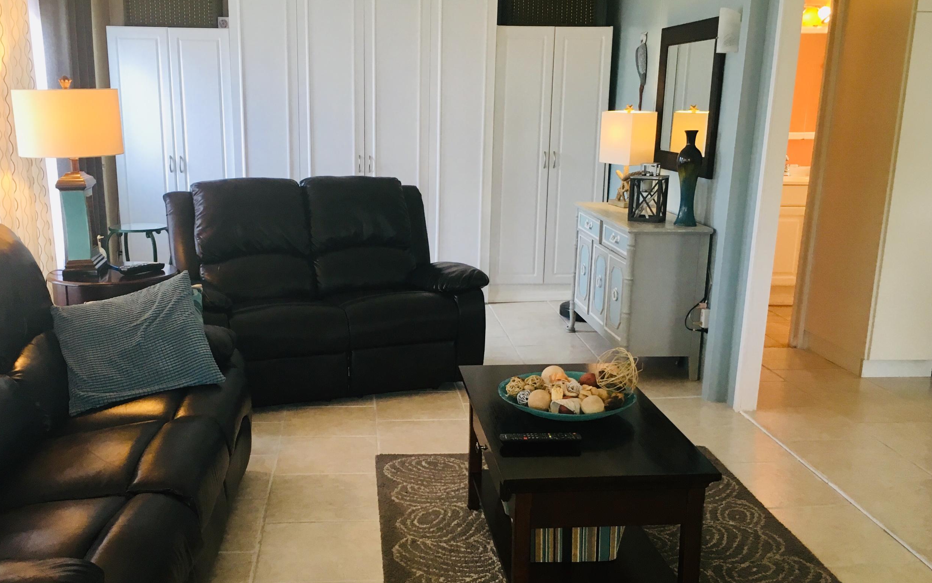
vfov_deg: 34.4
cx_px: 397
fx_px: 940
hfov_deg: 52.5
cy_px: 329
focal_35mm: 37
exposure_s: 1/30
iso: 64
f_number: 2.2
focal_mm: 4.15
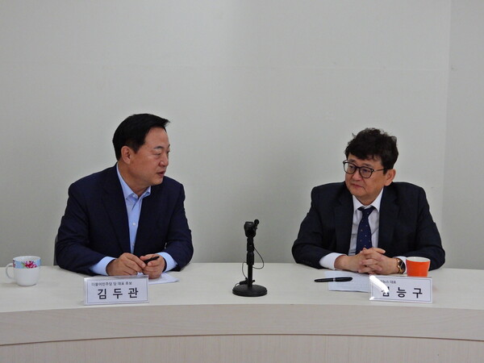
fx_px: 699
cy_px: 182
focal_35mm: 50
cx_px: 242
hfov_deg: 38.2
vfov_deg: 29.1
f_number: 4
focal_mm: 8.9
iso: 900
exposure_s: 1/125
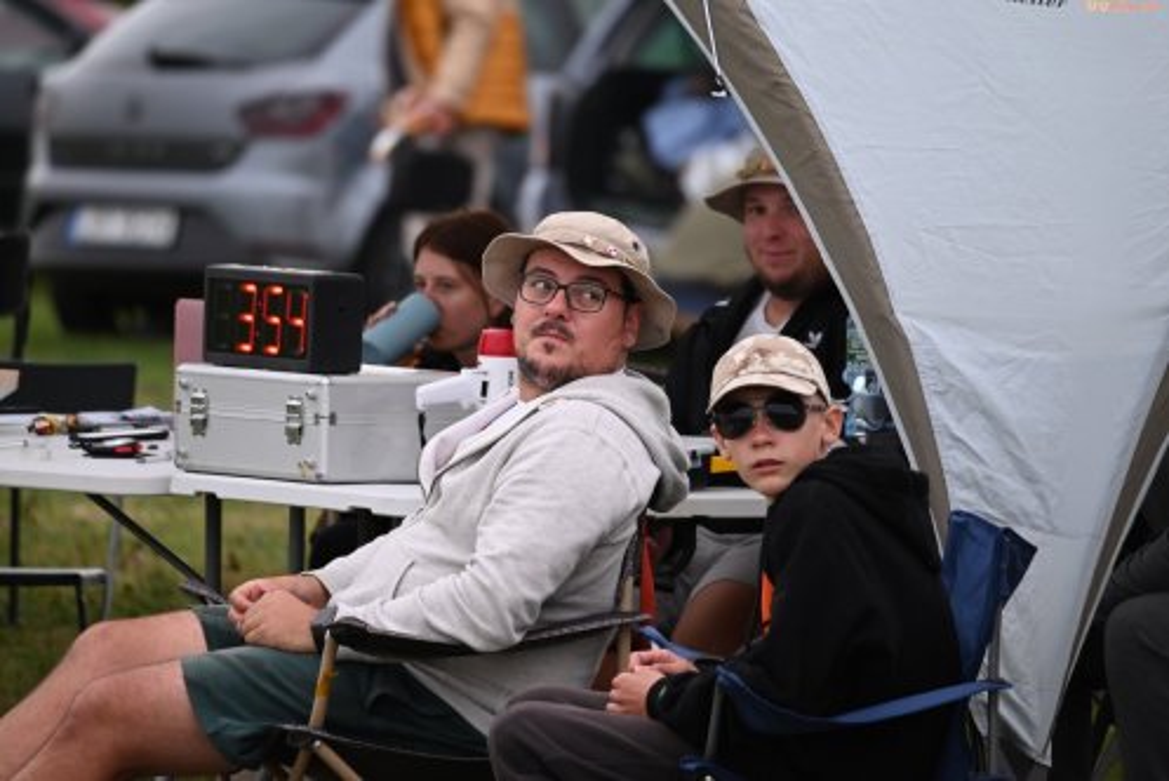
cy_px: 390
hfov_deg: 5.2
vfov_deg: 3.4
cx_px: 584
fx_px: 12996
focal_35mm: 400
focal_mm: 400
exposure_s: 1/320
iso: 1000
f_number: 6.3
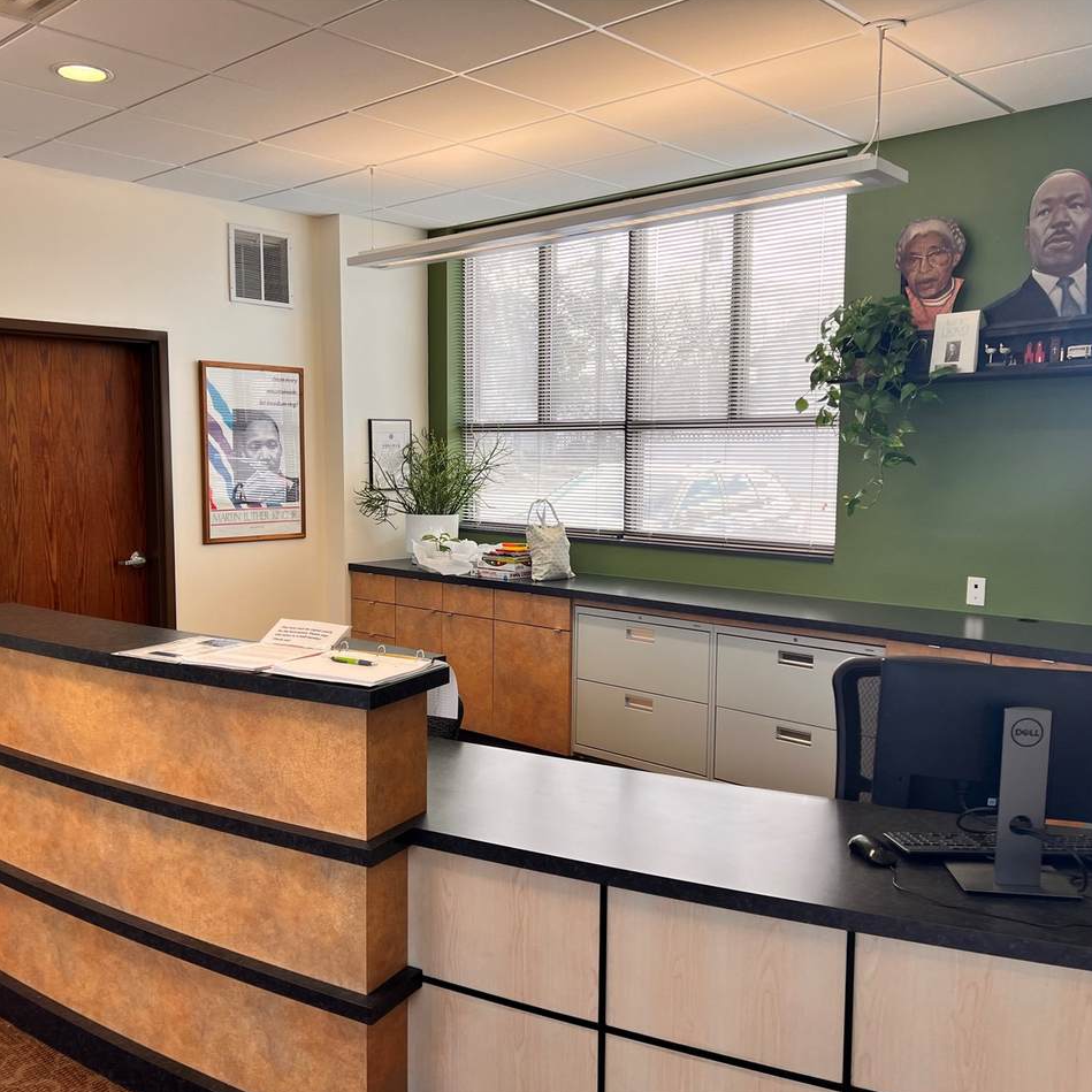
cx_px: 496
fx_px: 1106
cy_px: 547
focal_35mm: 31
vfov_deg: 52.5
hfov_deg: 52.5
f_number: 1.5
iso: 32
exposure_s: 1/132
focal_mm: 5.7
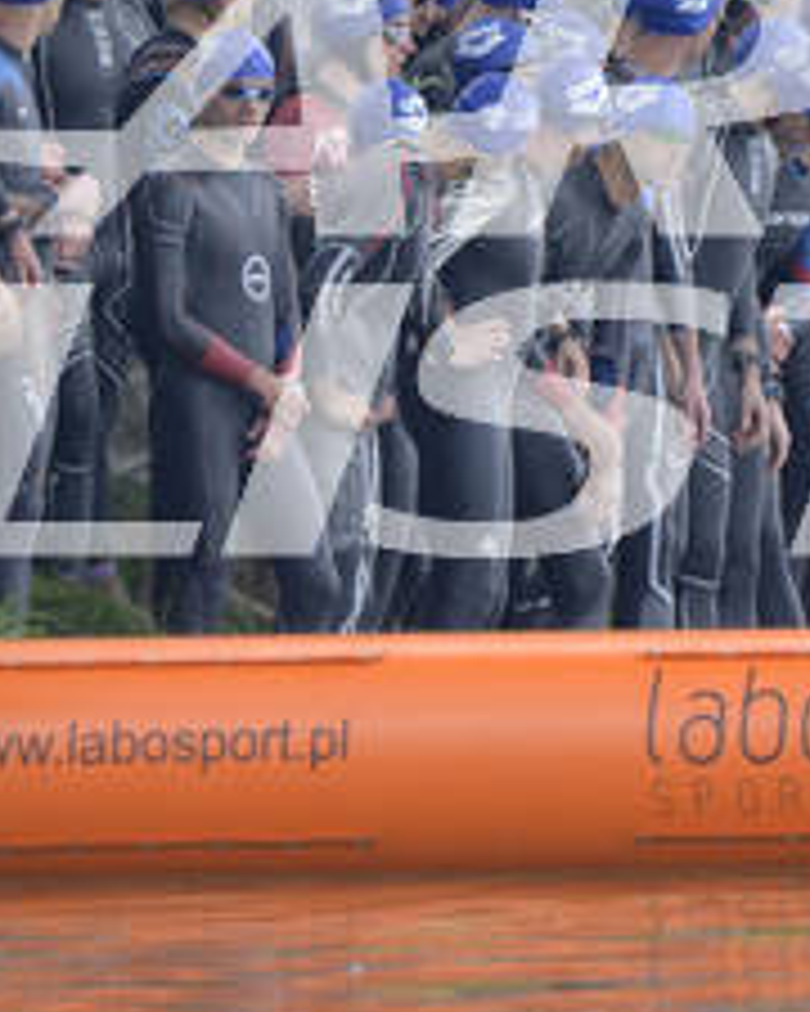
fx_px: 48066
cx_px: 562
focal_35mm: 1604
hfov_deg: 1.0
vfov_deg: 1.2
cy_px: 205
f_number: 6.3
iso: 800
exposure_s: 1/1600
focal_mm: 600
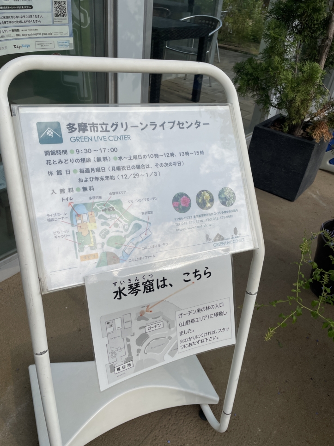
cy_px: 223
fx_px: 334
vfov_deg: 67.3
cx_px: 167
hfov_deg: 53.1
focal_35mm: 26
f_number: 1.6
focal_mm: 4.2
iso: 32
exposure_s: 1/3610
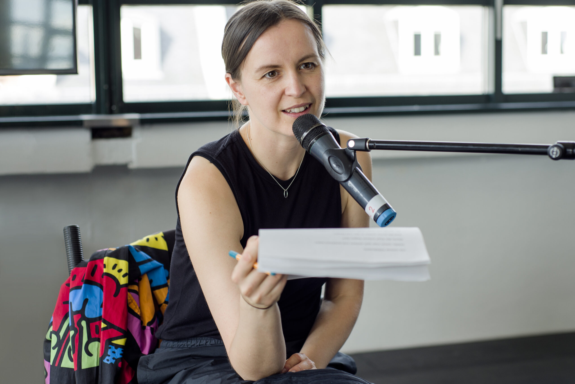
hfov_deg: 39.6
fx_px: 799
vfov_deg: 27.0
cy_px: 192
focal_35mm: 50
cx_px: 288
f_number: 3.2
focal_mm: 50
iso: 160
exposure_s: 1/125
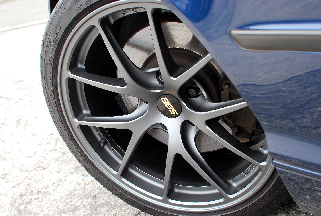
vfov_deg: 25.9
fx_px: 469
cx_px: 160
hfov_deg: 37.8
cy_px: 108
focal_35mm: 52
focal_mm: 35
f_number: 5.6
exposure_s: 1/80
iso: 400
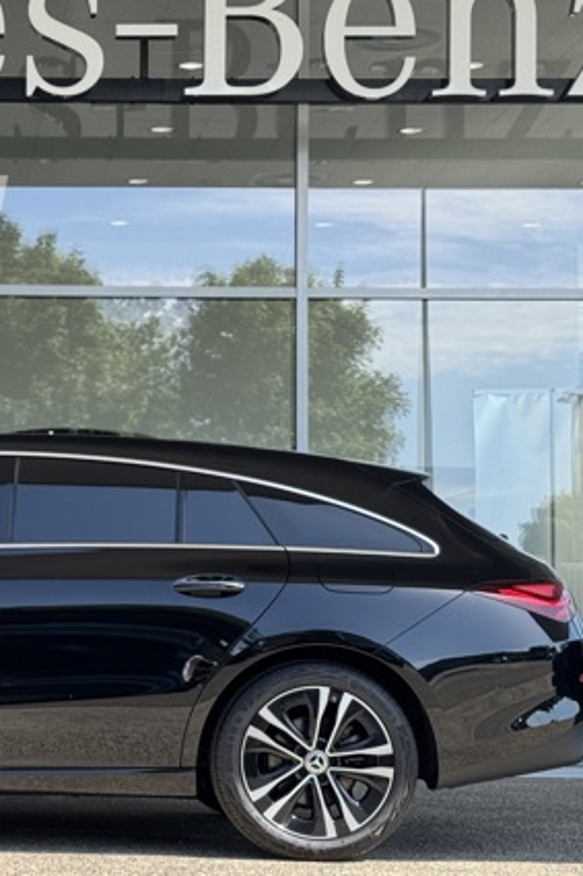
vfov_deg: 21.7
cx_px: -101
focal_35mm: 94
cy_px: 462
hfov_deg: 14.1
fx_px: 2285
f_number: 1.78
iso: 64
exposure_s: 1/1043
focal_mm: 6.76
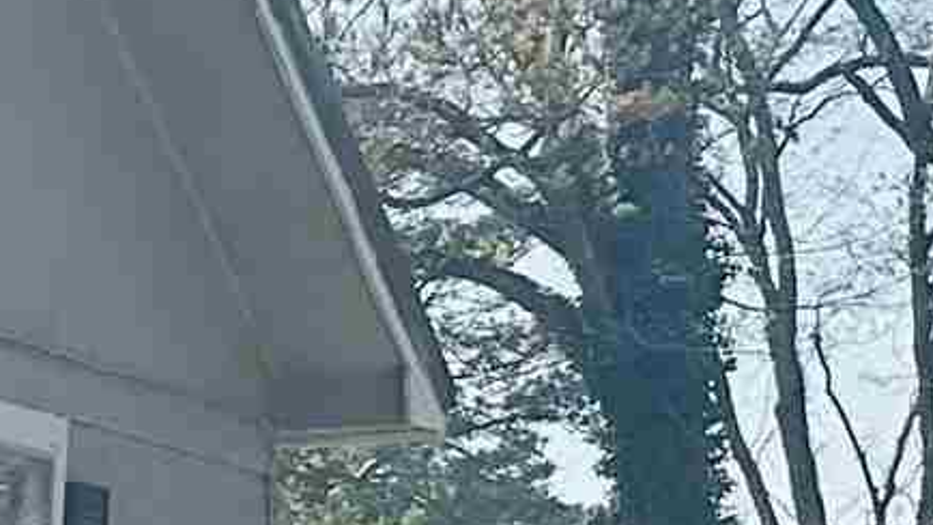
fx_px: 4576
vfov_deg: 6.2
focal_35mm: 185
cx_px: -2272
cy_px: 1308
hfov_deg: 8.6
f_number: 1.78
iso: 80
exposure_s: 1/3717
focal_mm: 6.86
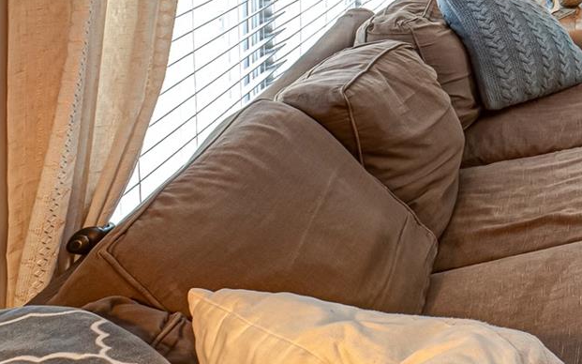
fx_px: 745
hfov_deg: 25.8
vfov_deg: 22.5
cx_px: 944
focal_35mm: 47
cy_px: -183
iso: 400
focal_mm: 14
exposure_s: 1/10
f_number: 8
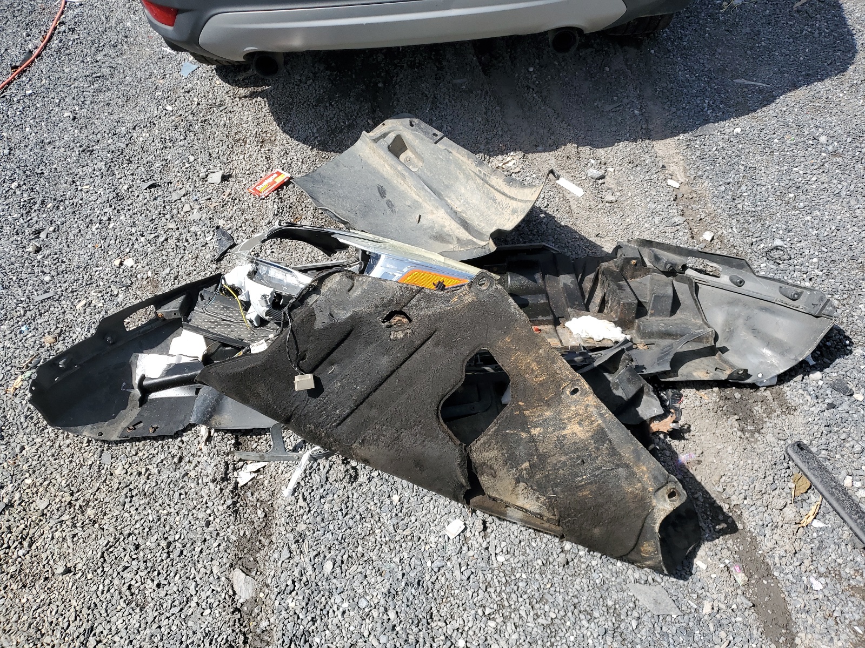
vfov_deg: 53.1
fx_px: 650
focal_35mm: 26
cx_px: 432
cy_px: 324
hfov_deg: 67.3
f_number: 1.5
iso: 50
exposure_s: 1/2500
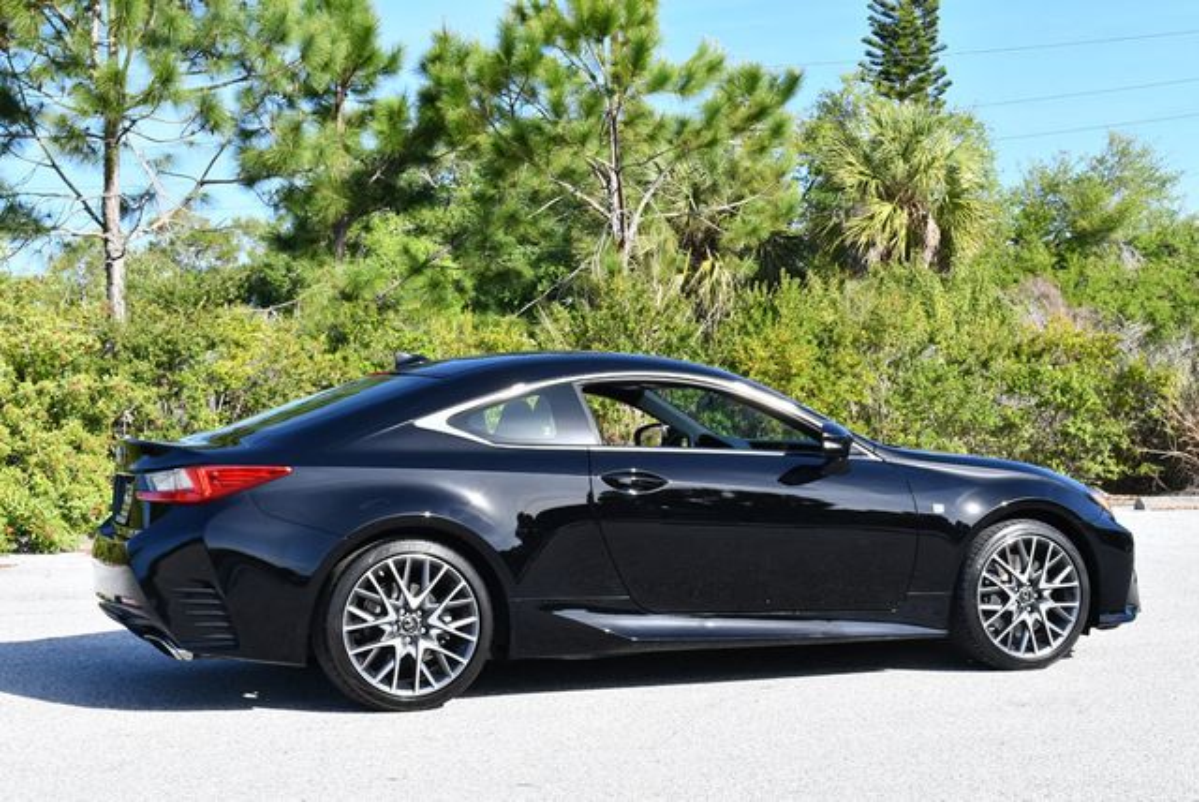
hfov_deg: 35.6
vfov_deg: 24.2
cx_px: 600
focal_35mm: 56
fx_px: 1867
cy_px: 401
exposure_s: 1/250
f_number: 8
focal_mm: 28
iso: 200
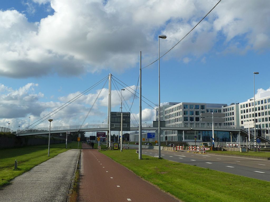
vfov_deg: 38.6
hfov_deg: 50.2
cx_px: 135
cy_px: 101
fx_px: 288
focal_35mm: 37
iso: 80
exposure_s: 1/500
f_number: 4.5
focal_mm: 6.1
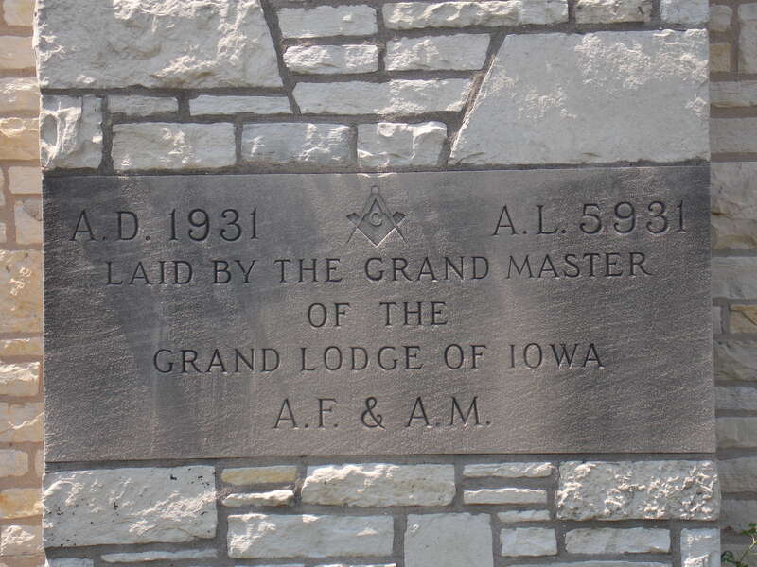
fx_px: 1881
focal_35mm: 86
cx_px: 378
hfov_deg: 22.8
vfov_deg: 17.2
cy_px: 284
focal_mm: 15.3
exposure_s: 1/250
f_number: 4.4
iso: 80
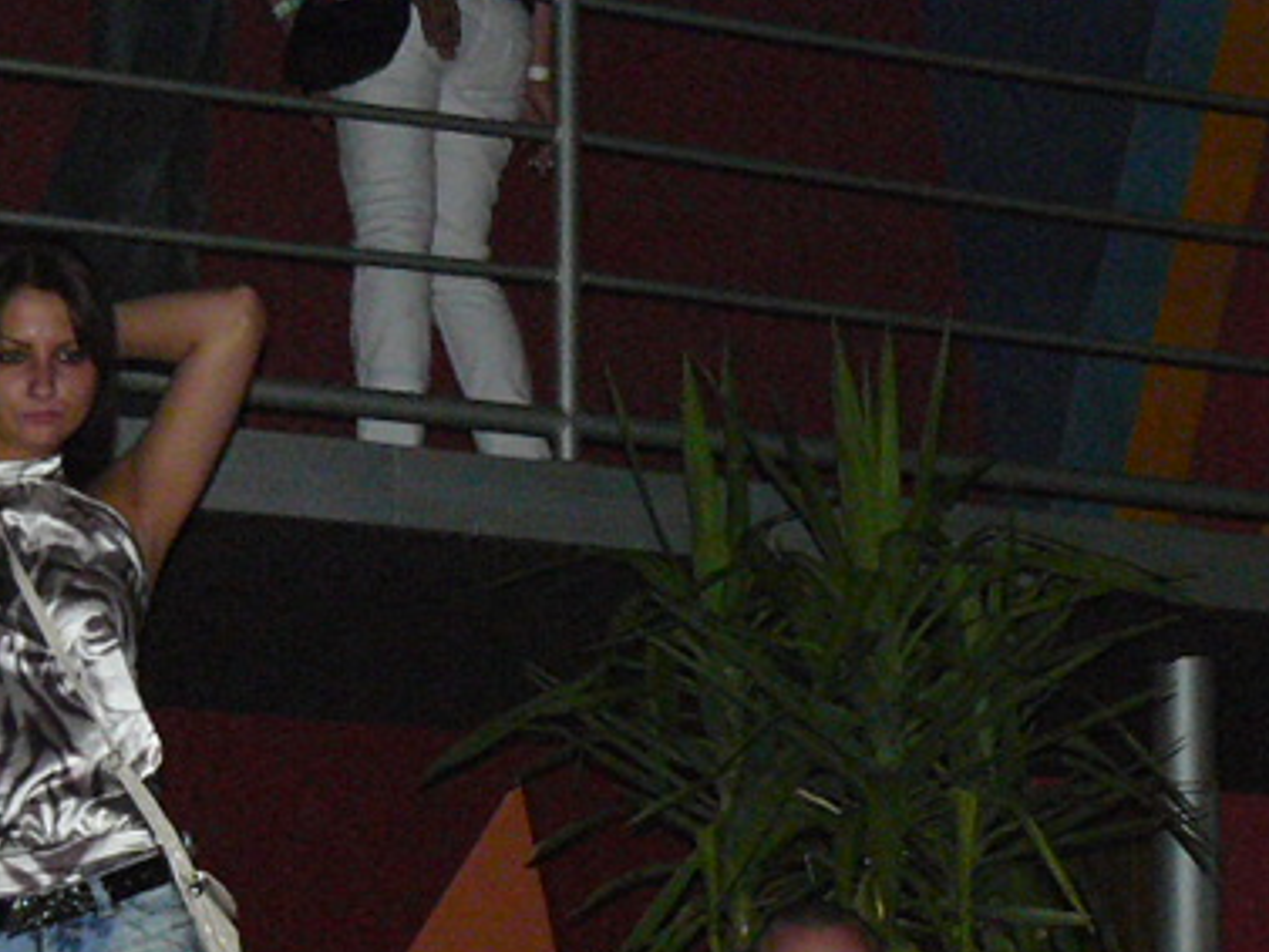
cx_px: 374
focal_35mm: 151
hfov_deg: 13.0
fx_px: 5537
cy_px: 784
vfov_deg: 9.8
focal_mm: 9.8
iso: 400
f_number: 2.8
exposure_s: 1/30
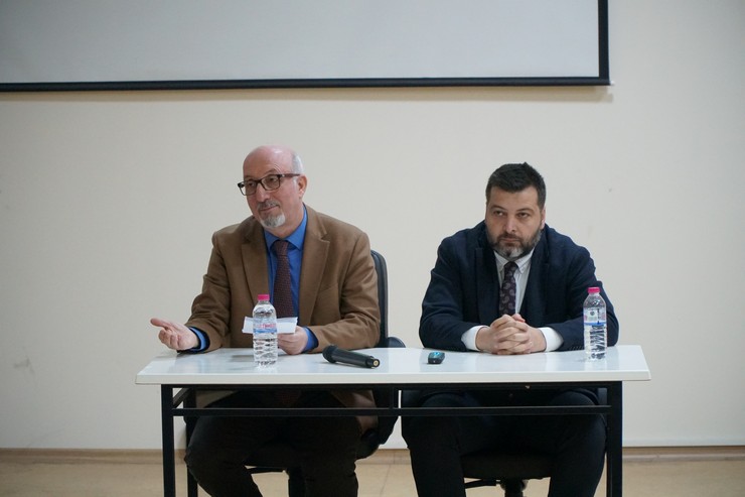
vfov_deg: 8.7
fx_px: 3258
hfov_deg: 13.0
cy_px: 248
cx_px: 372
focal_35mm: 158
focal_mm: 105
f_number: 4
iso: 6400
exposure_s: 1/80
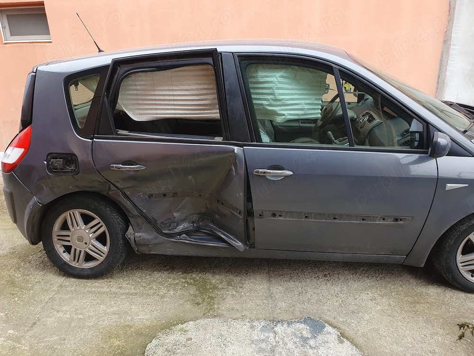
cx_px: 237
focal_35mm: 26
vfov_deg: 53.1
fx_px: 356
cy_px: 178
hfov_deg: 67.3
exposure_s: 1/100
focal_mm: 4.32
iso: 64
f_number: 2.4
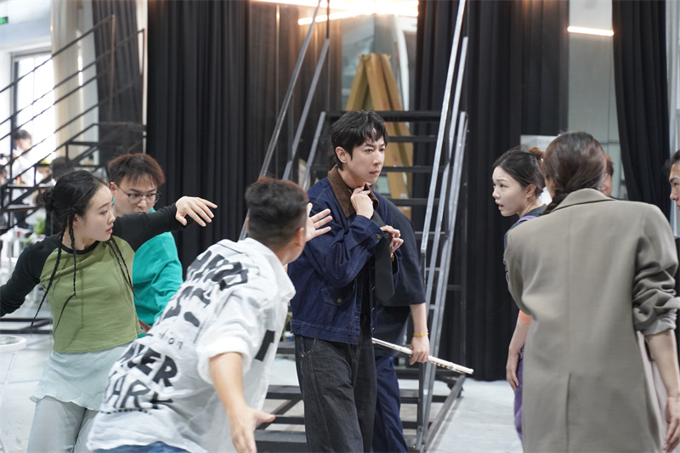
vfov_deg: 18.2
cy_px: 226
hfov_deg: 27.0
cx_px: 340
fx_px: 1416
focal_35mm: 75
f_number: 4
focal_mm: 75
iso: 4000
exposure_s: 1/160
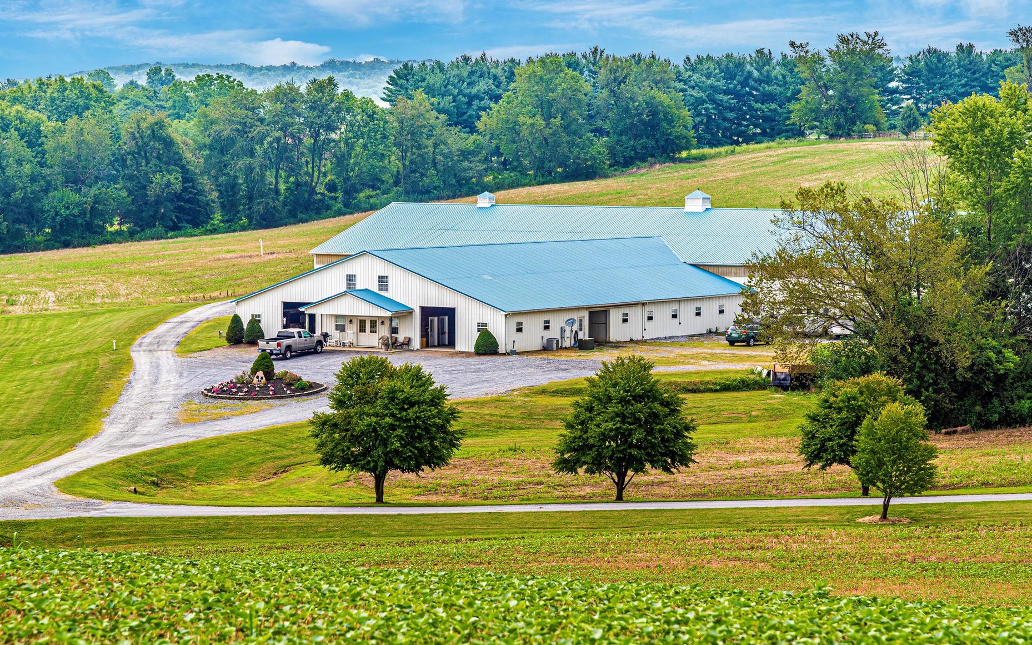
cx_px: 535
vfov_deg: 11.1
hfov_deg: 17.7
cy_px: 325
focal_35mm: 118
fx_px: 3319
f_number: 9
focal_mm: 105
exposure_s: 1/125
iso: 250
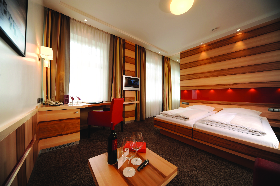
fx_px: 93
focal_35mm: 12
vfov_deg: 89.9
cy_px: 93
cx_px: 140
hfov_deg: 112.7
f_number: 7.1
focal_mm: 12
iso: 200
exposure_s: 1/40
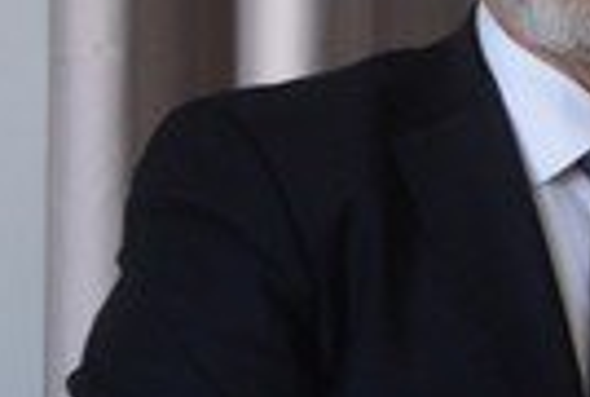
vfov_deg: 5.0
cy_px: 313
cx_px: 1541
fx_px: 4517
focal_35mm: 275
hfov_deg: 6.9
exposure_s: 1/125
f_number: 5.6
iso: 2000
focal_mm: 44
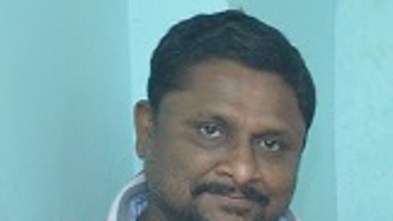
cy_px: 667
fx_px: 2731
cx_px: 1275
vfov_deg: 4.4
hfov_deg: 7.1
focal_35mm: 262
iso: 500
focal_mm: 21
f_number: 5.6
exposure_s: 1/100
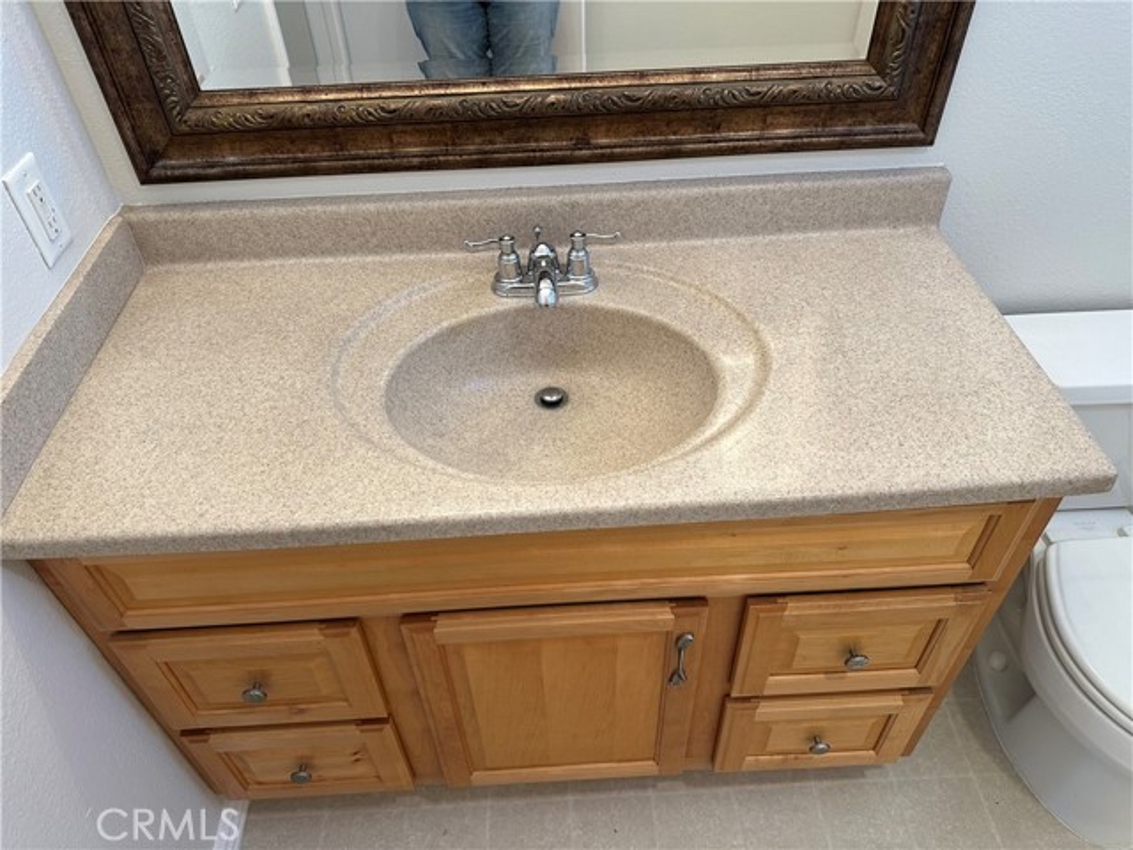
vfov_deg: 56.8
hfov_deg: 71.6
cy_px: 425
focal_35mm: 24
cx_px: 566
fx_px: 786
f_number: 1.78
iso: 160
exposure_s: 1/120
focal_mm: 6.86
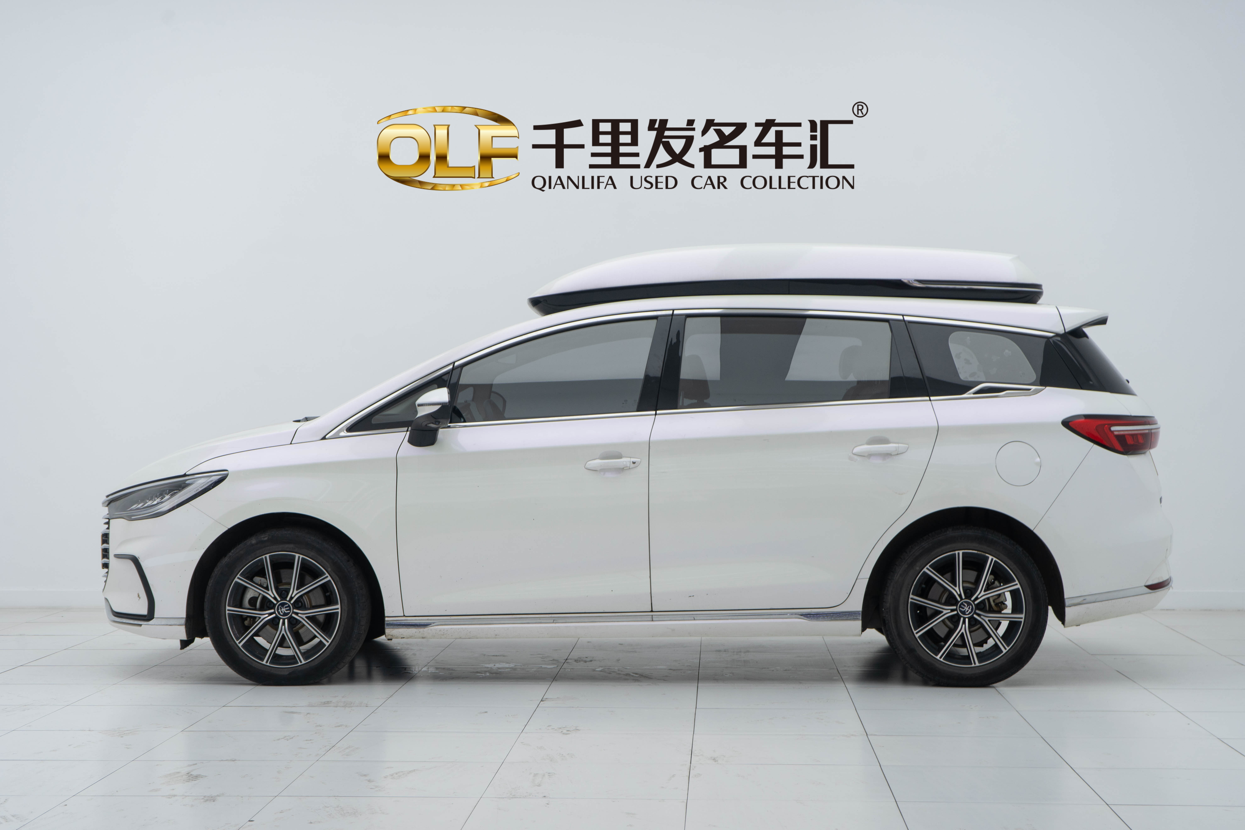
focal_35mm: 57
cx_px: 622
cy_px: 415
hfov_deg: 35.1
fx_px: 1971
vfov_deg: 23.8
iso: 160
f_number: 7.1
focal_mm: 57
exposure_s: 1/100
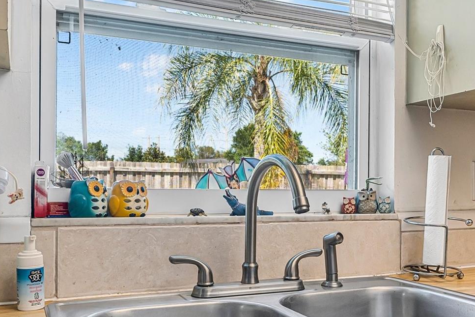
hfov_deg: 45.3
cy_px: 205
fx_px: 567
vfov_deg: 31.0
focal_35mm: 43
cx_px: 271
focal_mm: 17.5
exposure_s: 1/25
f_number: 9
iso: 320
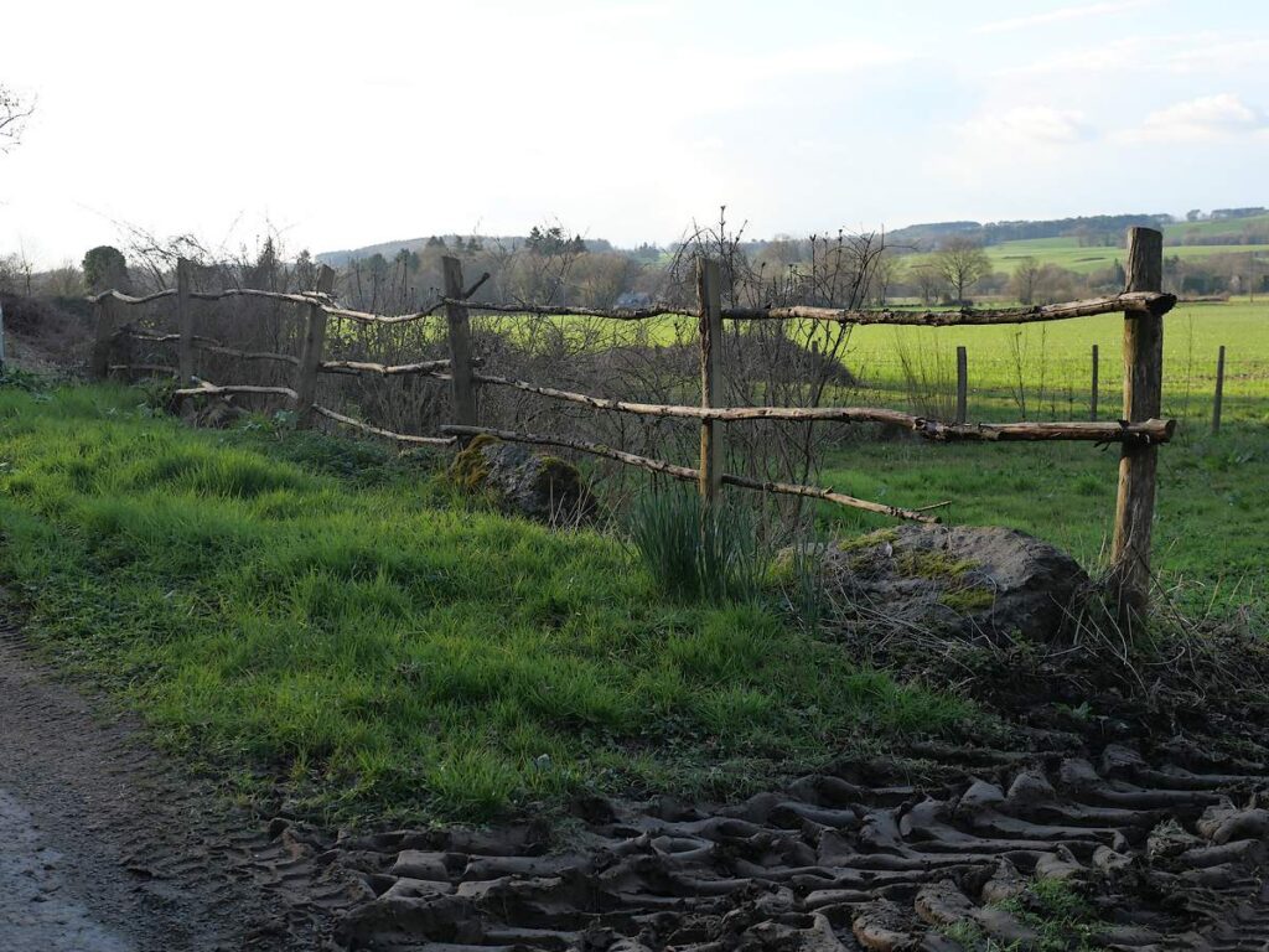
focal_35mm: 50
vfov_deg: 29.1
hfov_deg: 38.2
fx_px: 1833
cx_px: 634
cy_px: 476
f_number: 3.5
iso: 200
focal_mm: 25
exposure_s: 1/640
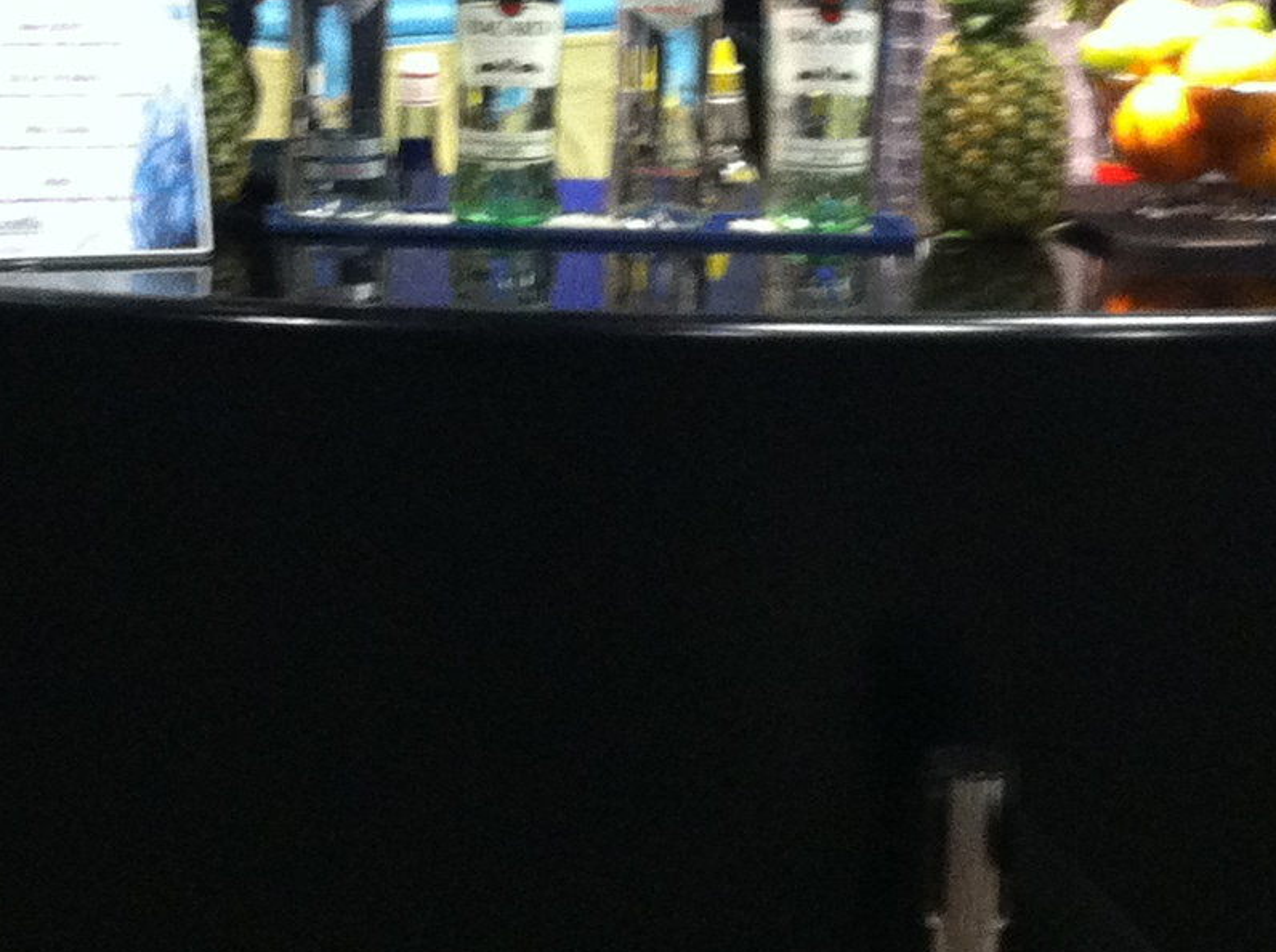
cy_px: -141
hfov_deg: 17.3
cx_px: 577
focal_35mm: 114
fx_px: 4195
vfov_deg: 12.7
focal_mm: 3.85
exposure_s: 1/17
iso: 320
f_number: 2.8
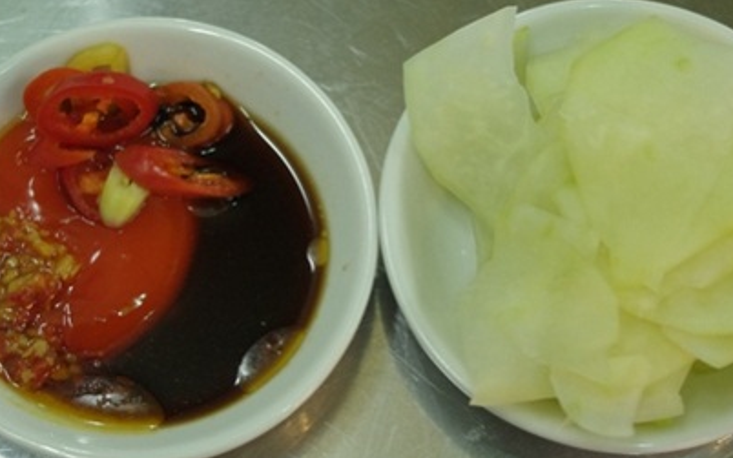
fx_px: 1578
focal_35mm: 79
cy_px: 213
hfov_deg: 26.2
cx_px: 352
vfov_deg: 16.5
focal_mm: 35
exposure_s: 1/50
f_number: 4.5
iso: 1600
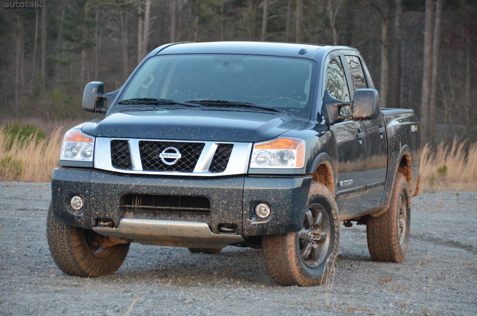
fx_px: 2221
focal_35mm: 168
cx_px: 238
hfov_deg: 12.3
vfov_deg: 8.1
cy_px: 158
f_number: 5.3
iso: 1600
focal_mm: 112
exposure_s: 1/160
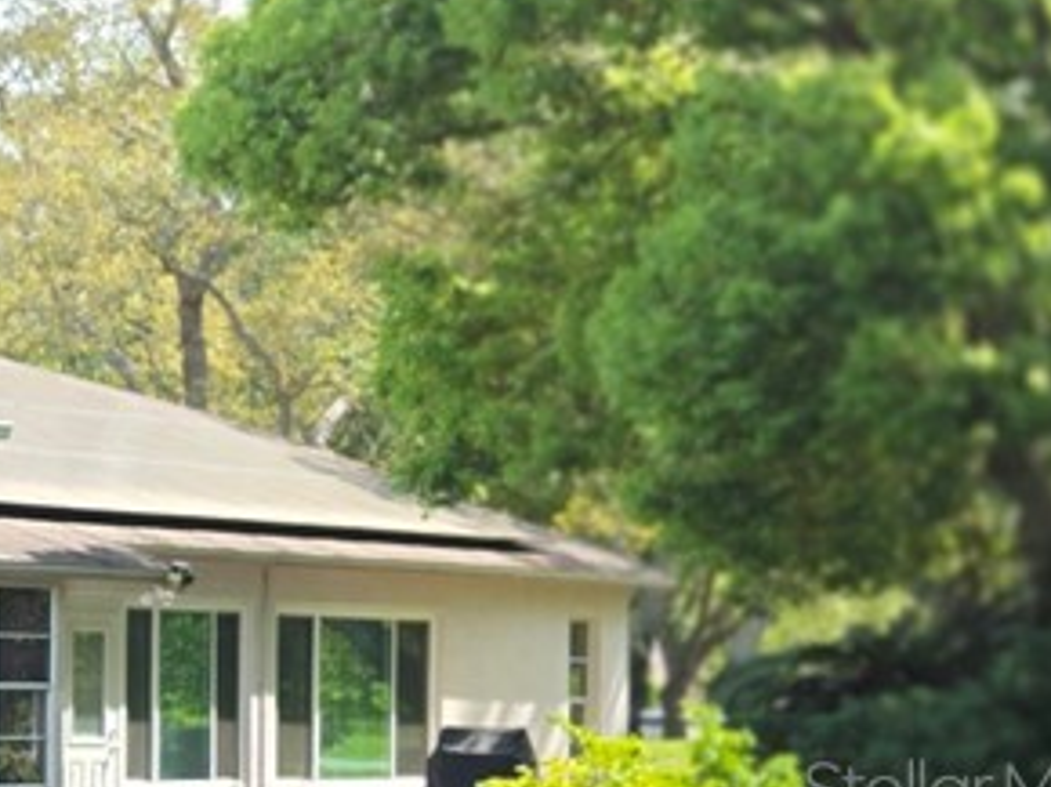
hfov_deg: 11.6
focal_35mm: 127
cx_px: -1754
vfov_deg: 11.5
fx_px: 3853
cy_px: 787
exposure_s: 1/1457
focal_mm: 6.3
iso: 80
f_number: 1.7
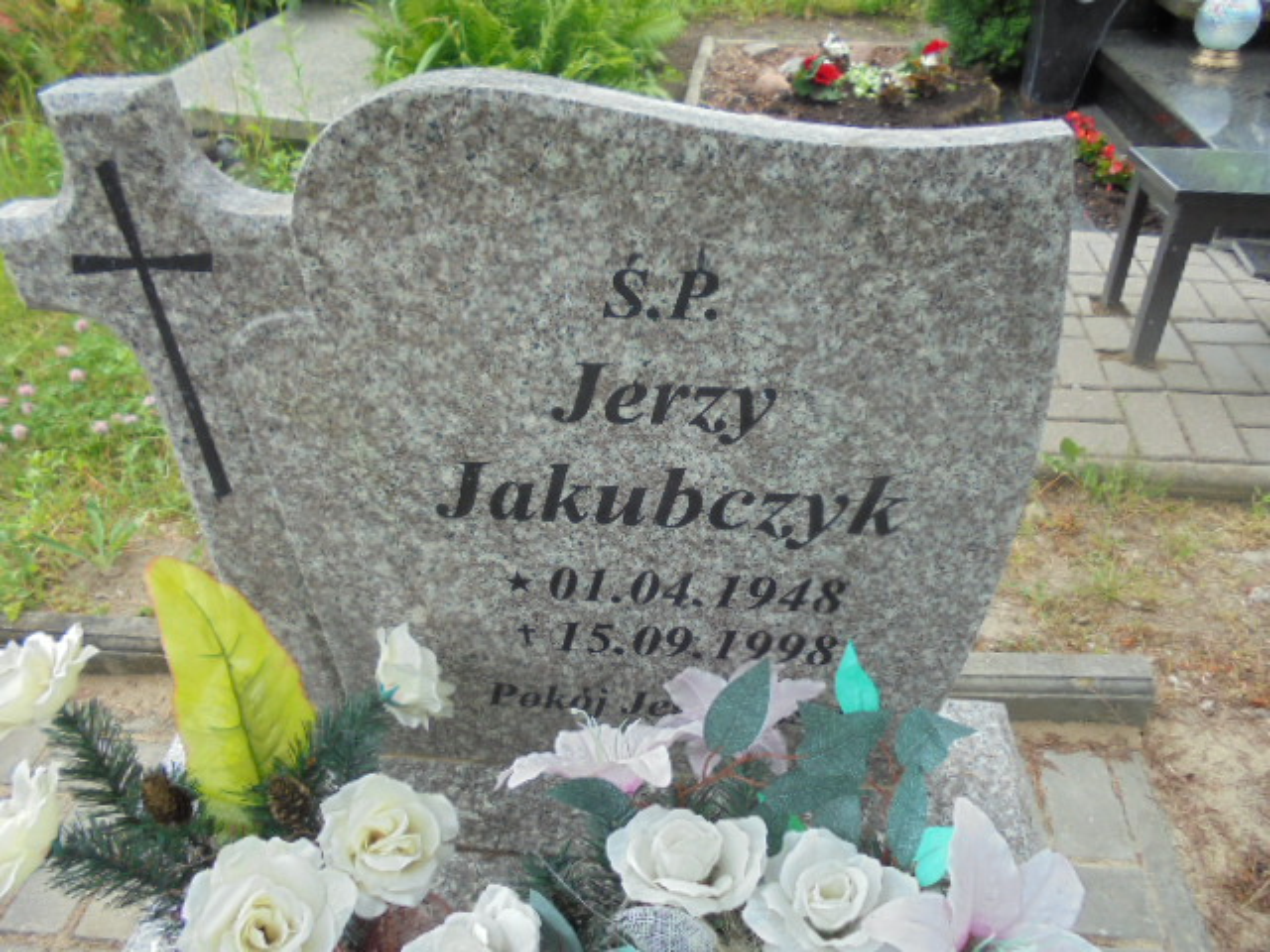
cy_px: 476
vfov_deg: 53.1
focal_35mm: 26
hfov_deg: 67.3
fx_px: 954
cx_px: 635
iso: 100
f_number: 3.5
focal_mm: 4.6
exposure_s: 1/160
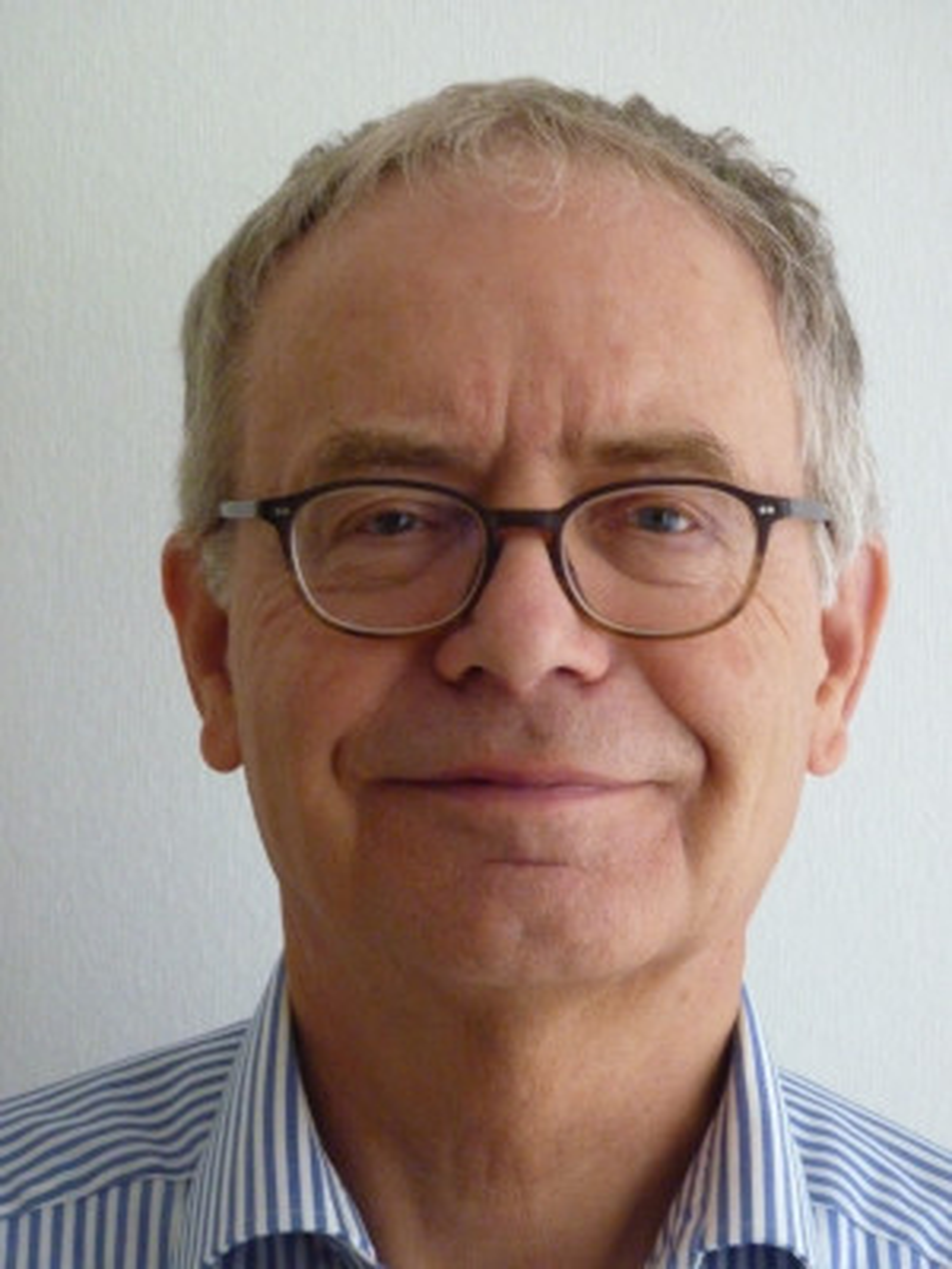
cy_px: 634
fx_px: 5024
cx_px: 476
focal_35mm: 137
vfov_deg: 14.4
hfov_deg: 10.8
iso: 800
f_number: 4.5
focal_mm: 22.5
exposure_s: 1/60
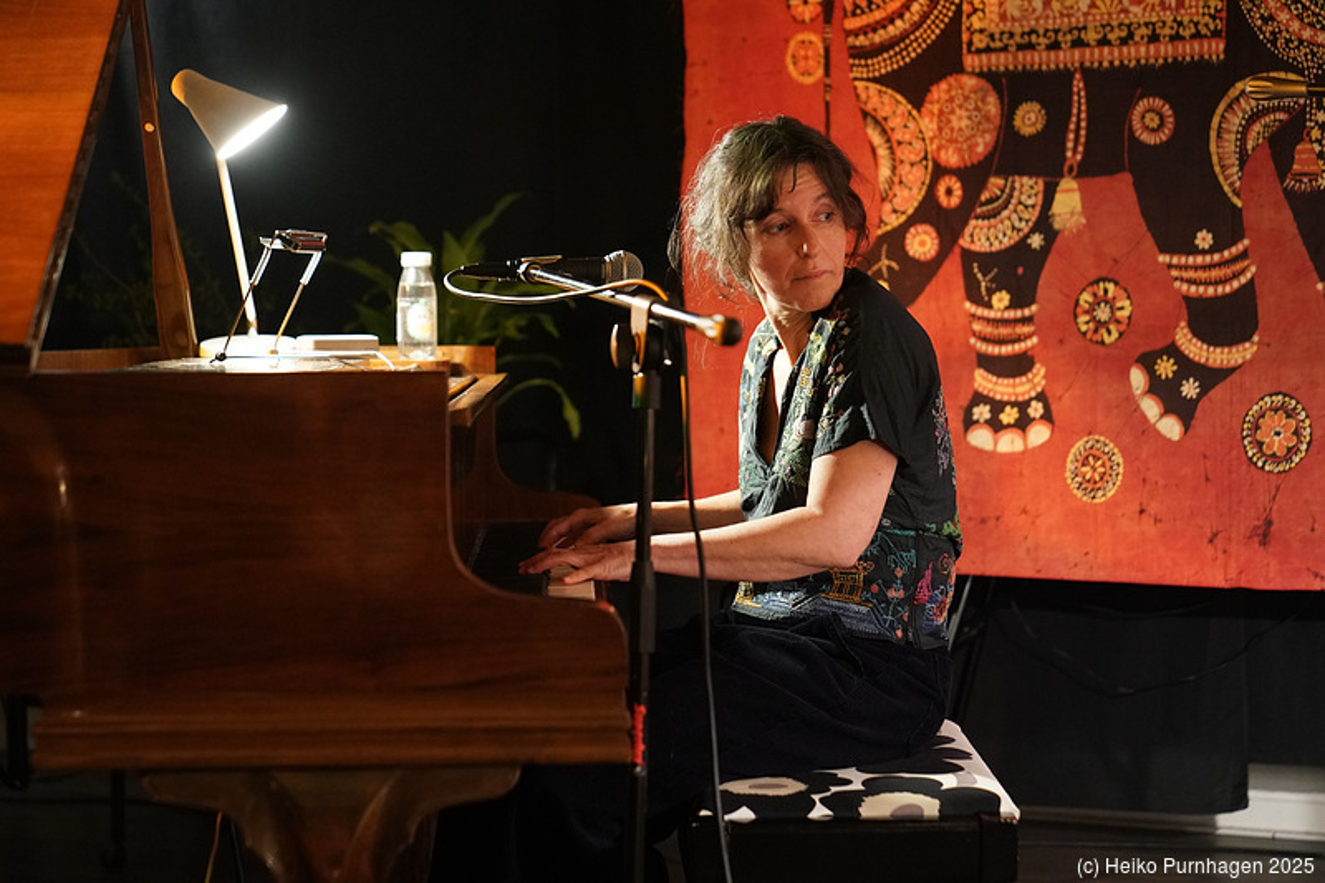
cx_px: 662
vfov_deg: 19.4
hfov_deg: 28.8
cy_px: 442
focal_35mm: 70
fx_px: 2576
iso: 6400
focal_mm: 70
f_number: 2.8
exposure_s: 1/50
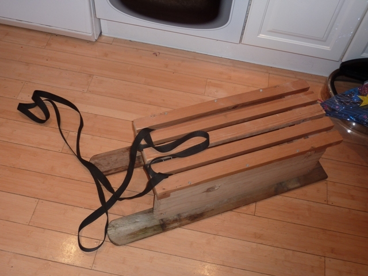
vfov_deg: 36.0
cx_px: 184
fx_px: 425
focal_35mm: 40
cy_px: 138
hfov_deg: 46.8
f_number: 3.6
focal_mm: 6.5
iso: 100
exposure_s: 1/30
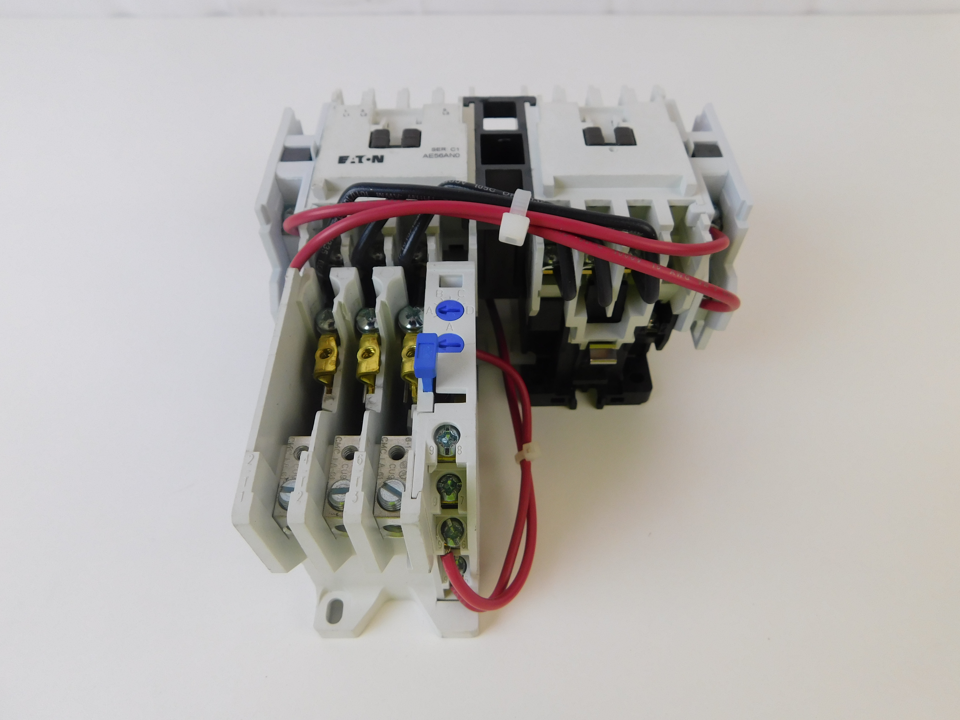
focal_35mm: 23
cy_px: 360
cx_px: 480
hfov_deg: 73.9
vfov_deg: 58.9
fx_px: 638
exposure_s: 1/40
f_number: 3
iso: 125
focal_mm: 4
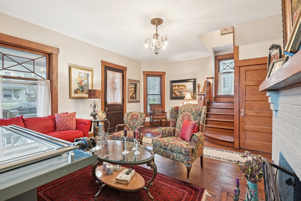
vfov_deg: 73.7
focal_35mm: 16
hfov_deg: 96.7
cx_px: 150
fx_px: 134
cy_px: 100
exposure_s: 1/4
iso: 400
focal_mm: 16
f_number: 8
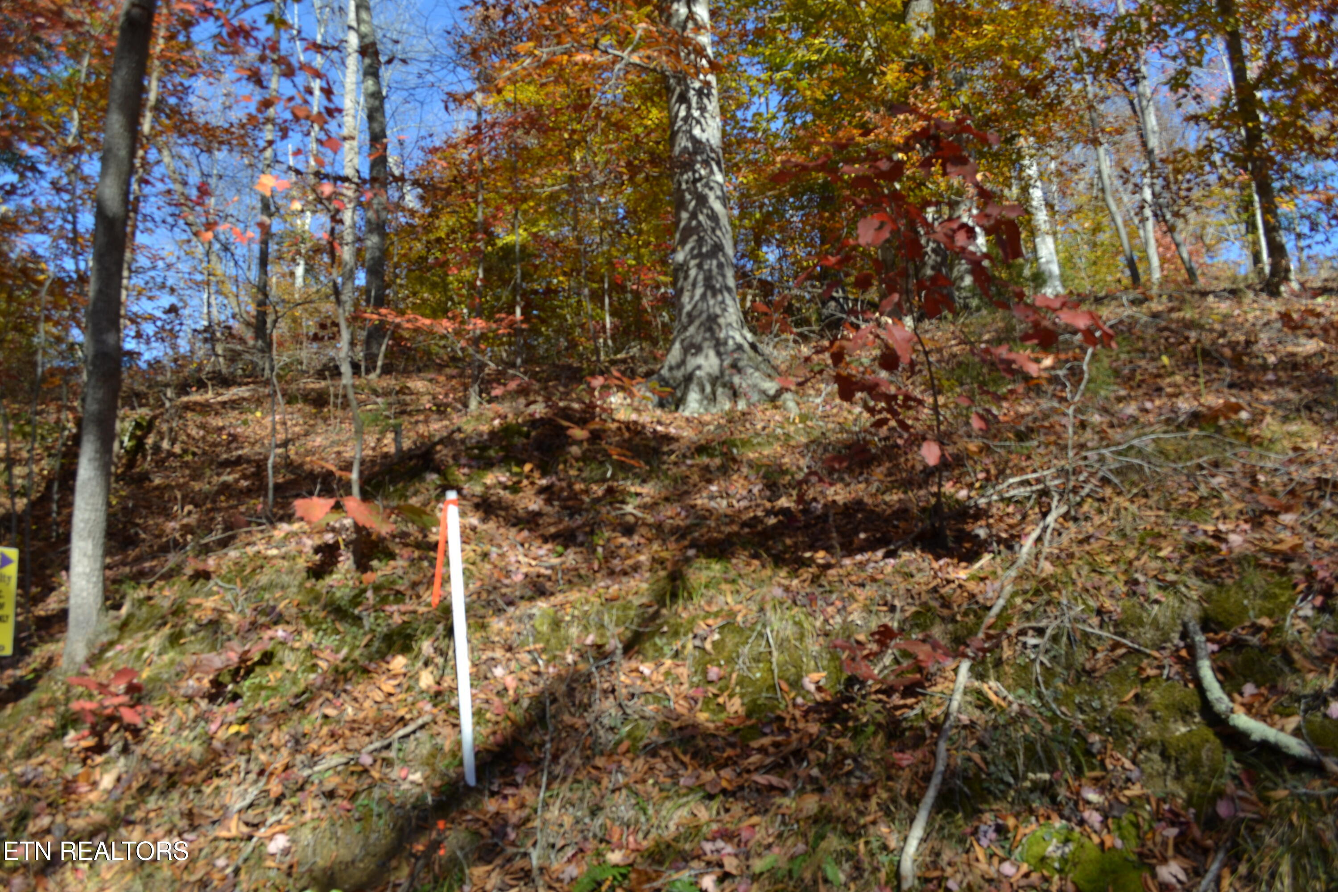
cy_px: 446
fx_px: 1003
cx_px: 669
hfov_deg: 67.4
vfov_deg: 47.9
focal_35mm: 27
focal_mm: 18
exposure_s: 1/160
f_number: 6.3
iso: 100
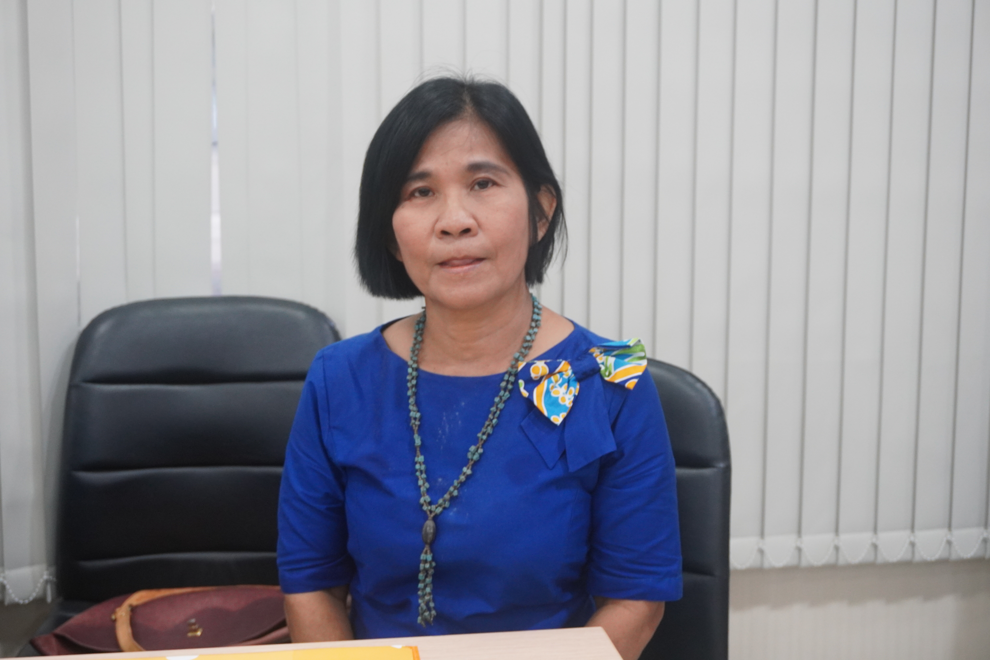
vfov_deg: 25.8
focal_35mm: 52
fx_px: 1444
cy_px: 330
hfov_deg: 37.9
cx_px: 495
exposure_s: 1/60
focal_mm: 35
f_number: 5.6
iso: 1250
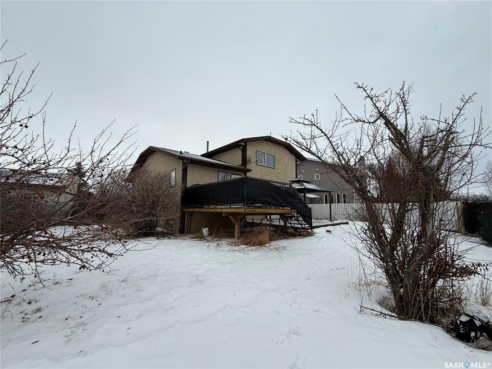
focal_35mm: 14
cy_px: 184
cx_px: 246
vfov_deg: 85.7
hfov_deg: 102.1
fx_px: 199
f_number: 2.2
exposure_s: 1/1235
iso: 50
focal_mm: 2.22
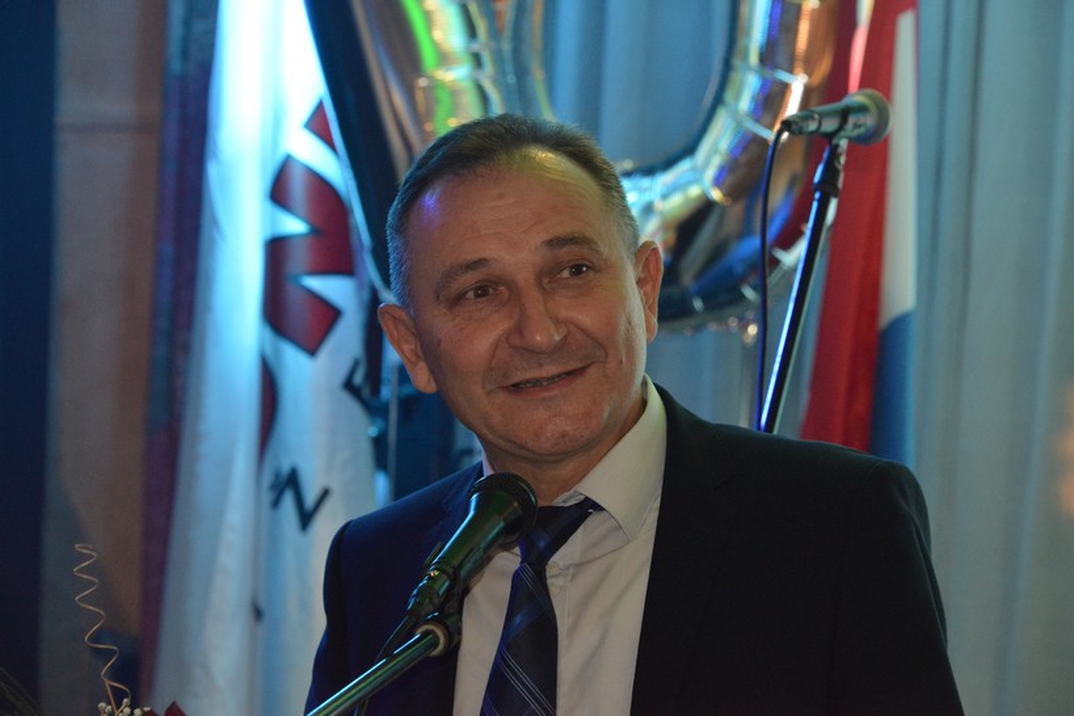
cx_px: 537
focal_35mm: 190
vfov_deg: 7.2
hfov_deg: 10.8
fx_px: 5668
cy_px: 358
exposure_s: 1/80
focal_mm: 190
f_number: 8
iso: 5000
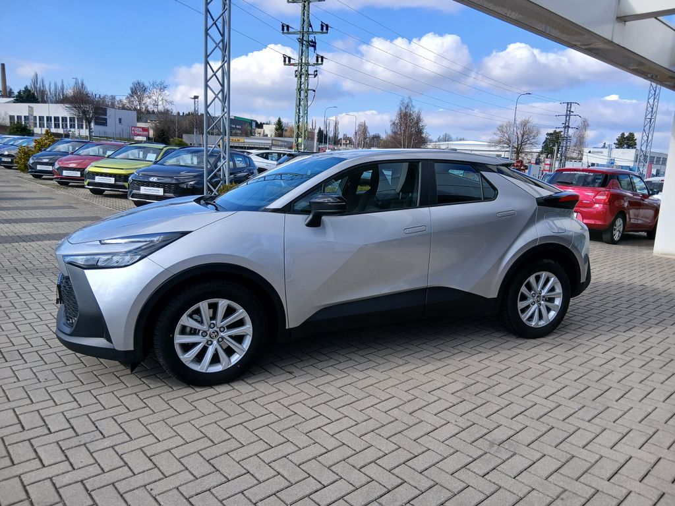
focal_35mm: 26
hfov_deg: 67.3
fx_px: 507
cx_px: 338
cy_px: 253
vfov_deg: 53.1
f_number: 1.8
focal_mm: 3.98
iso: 20
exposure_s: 1/312
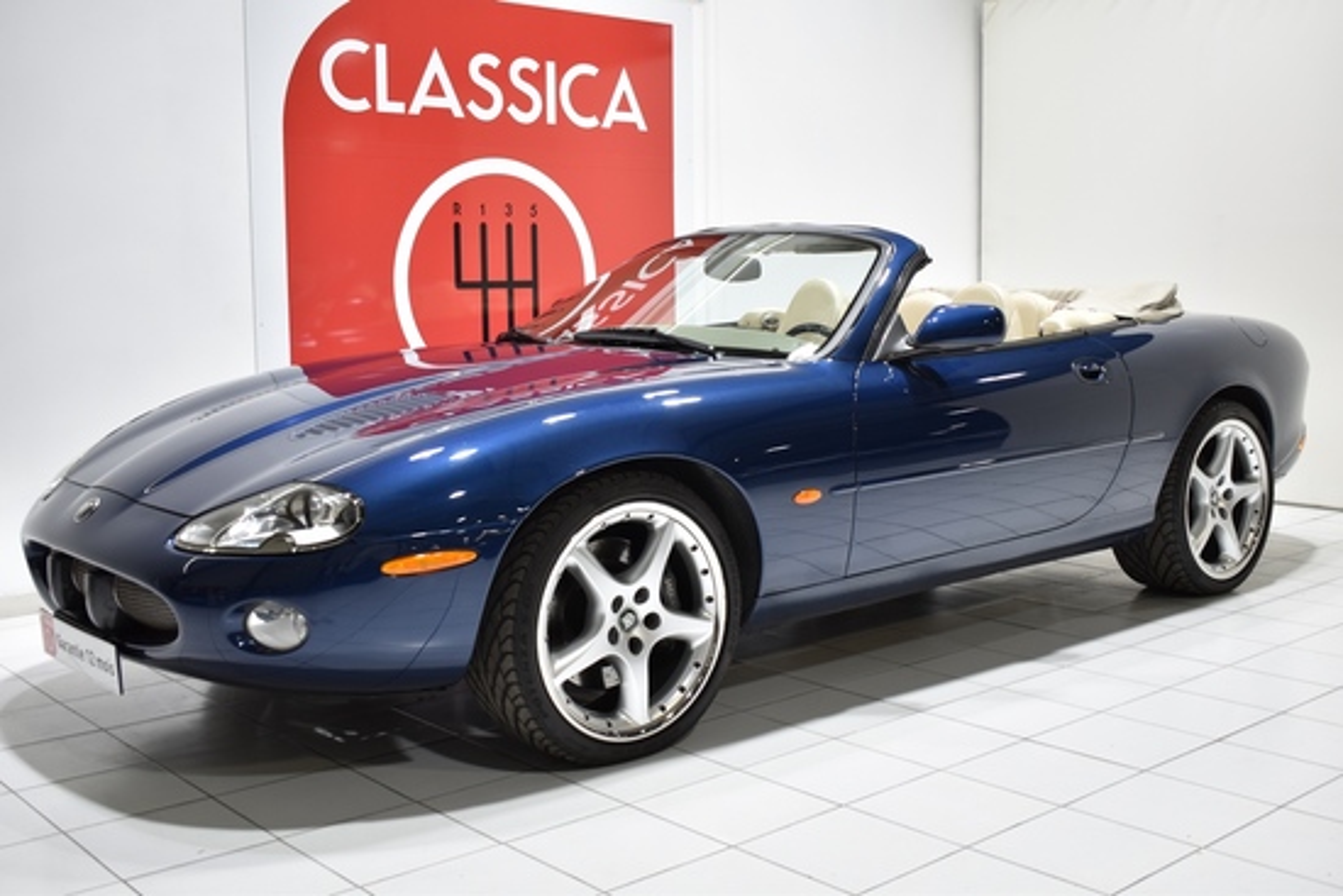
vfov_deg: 34.2
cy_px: 448
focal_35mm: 39
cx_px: 672
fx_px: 1455
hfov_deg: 49.5
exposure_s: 1/15
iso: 100
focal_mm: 26
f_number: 4
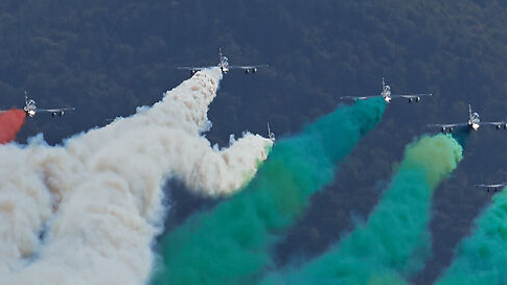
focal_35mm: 1790
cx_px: 183
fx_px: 24068
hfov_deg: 1.2
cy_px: 122
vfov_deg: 0.7
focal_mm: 230
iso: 100
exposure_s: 1/8000
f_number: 4
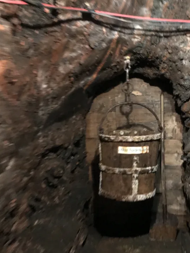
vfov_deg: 46.6
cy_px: 146
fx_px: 293
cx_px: 127
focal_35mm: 40
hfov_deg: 35.6
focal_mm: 3.99
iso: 160
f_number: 1.8
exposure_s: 1/4
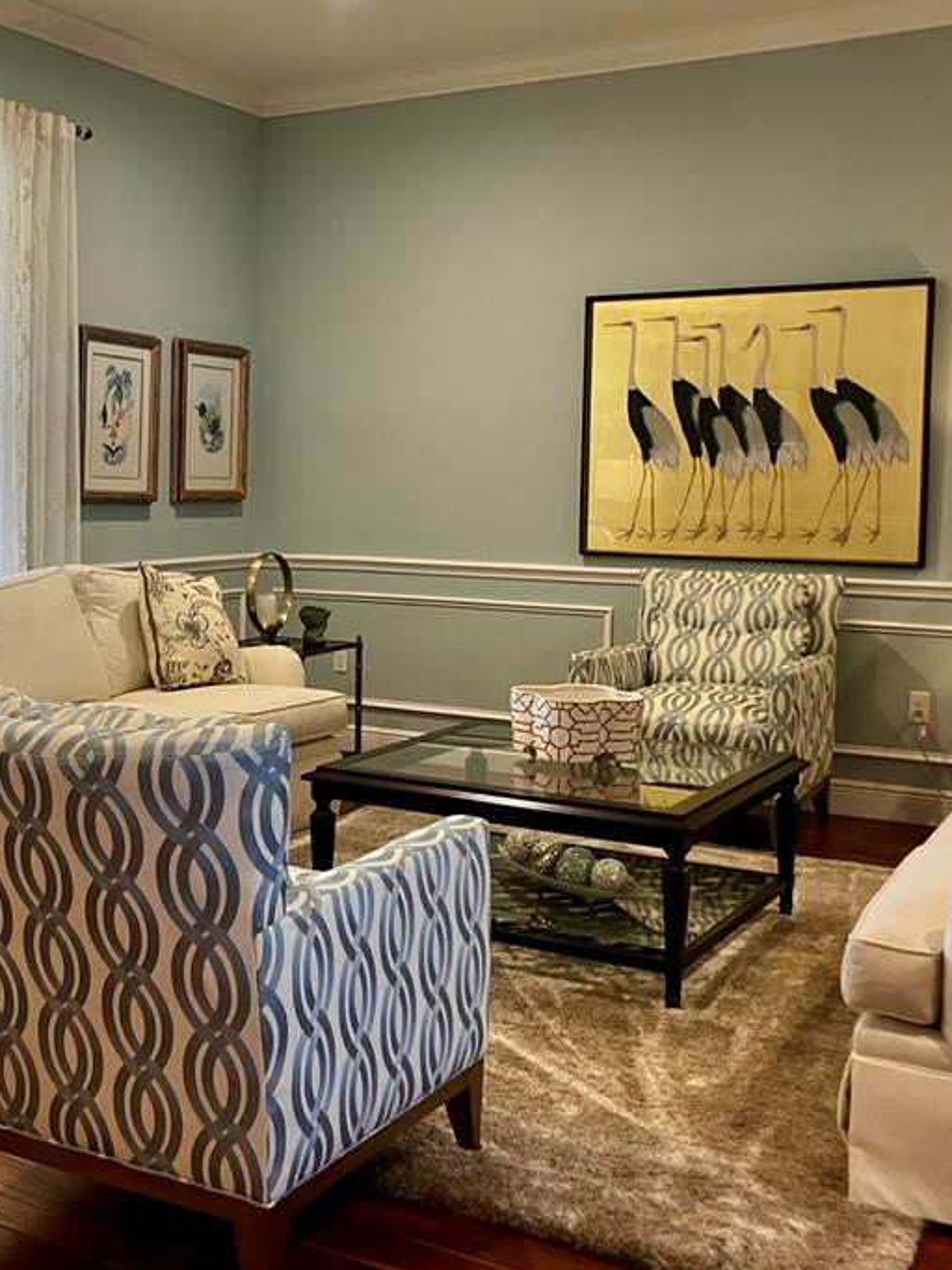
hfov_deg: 33.6
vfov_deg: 44.7
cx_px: 227
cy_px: 576
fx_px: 1541
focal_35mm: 42
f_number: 1.8
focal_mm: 3.99
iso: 100
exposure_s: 1/60
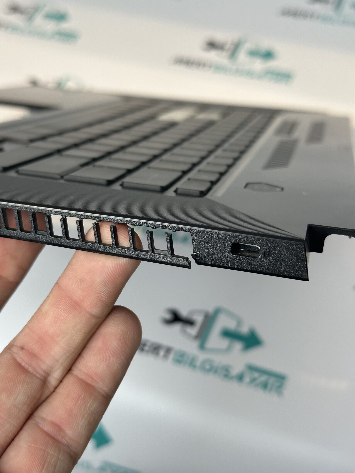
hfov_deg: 30.3
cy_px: 236
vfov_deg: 39.7
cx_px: 178
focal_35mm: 48
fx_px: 656
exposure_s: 1/340
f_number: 1.78
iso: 64
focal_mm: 6.86
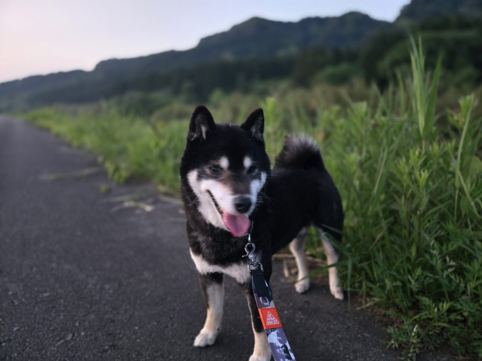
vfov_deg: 58.9
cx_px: 241
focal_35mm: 23
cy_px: 180
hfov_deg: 73.9
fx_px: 320
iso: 1600
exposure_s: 1/50
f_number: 1.8
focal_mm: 5.4
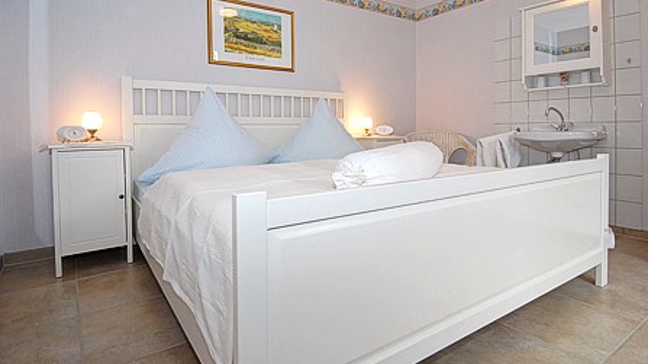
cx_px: 325
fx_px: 326
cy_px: 191
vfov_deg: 58.2
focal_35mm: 19
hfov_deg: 89.6
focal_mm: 12
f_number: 4
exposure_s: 1/80
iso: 400
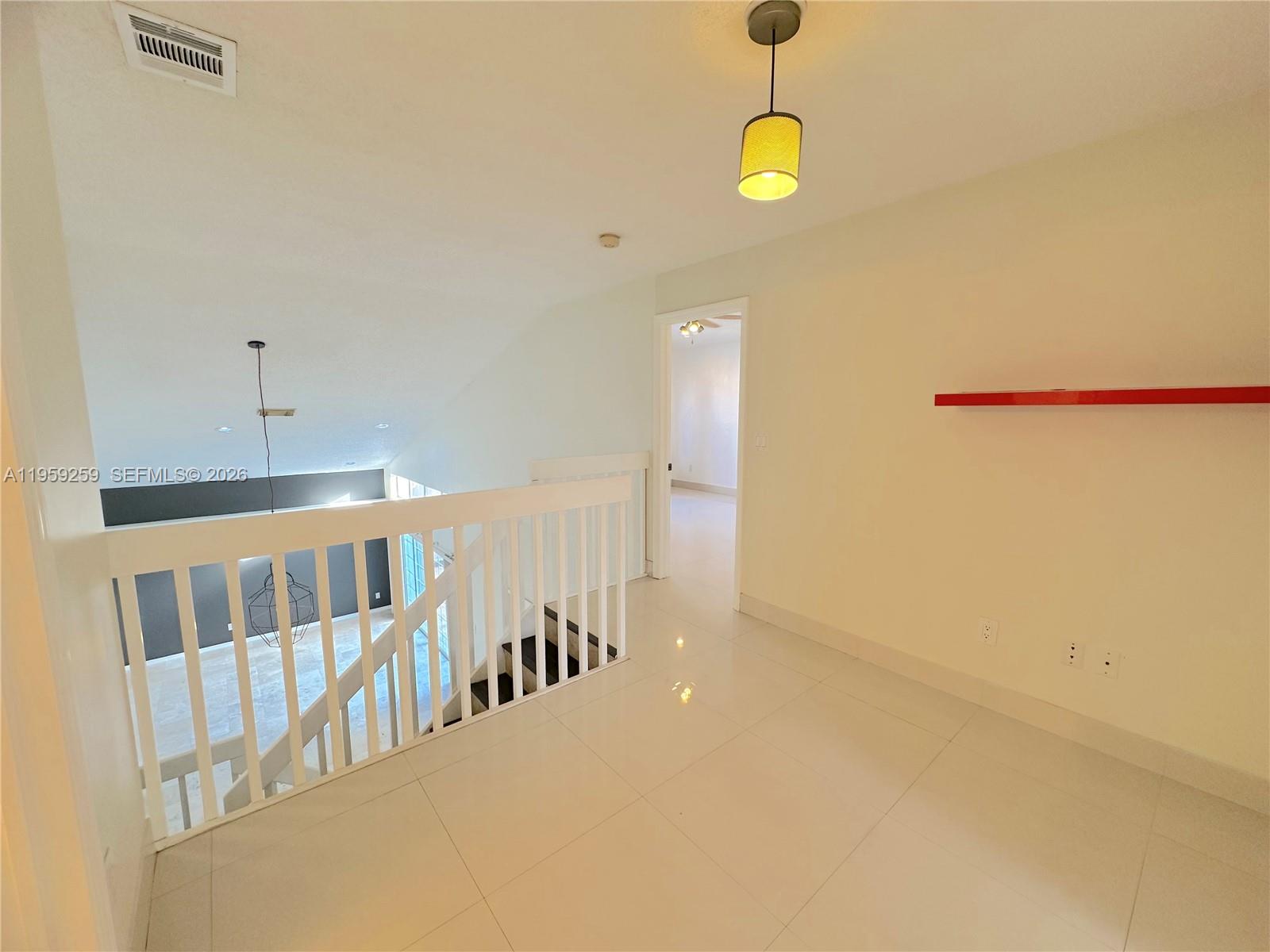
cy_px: 476
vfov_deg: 85.7
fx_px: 514
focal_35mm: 14
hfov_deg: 102.1
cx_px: 635
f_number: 2.2
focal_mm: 2.22
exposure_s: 1/120
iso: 160
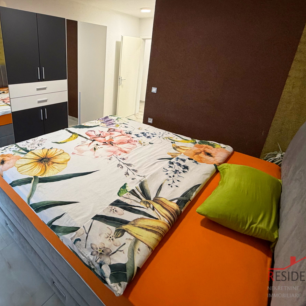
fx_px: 200
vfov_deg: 74.0
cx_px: 105
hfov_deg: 72.8
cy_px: 122
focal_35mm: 20
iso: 320
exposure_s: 1/100
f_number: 2.2
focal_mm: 2.22
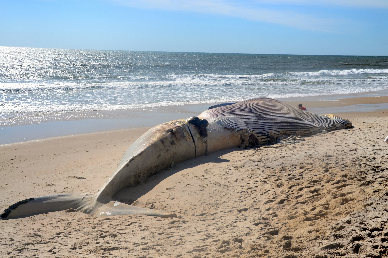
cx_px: 194
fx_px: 485
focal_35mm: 45
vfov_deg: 29.9
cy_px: 129
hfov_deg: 43.6
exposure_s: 1/320
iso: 100
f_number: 9
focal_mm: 30
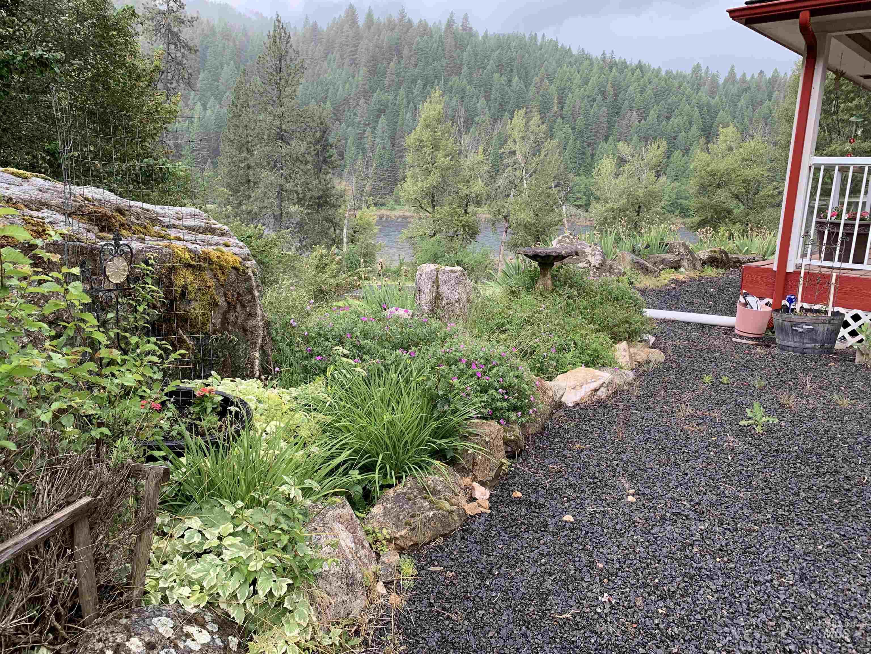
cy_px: 327
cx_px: 436
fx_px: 654
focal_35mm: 26
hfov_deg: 67.3
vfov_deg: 53.1
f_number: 1.8
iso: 40
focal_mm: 4.25
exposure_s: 1/121
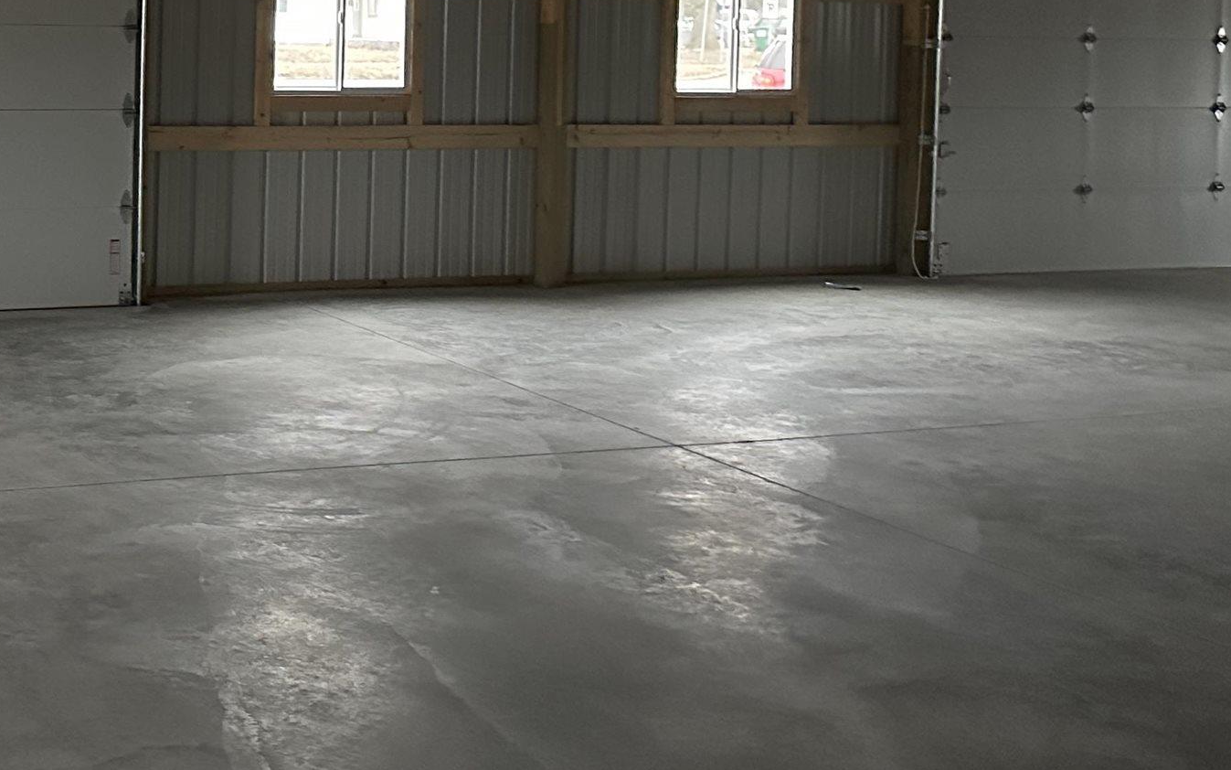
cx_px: 74
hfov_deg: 32.9
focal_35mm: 58
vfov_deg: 21.7
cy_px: 34
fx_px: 1946
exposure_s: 1/35
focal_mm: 6.86
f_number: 1.78
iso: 1000
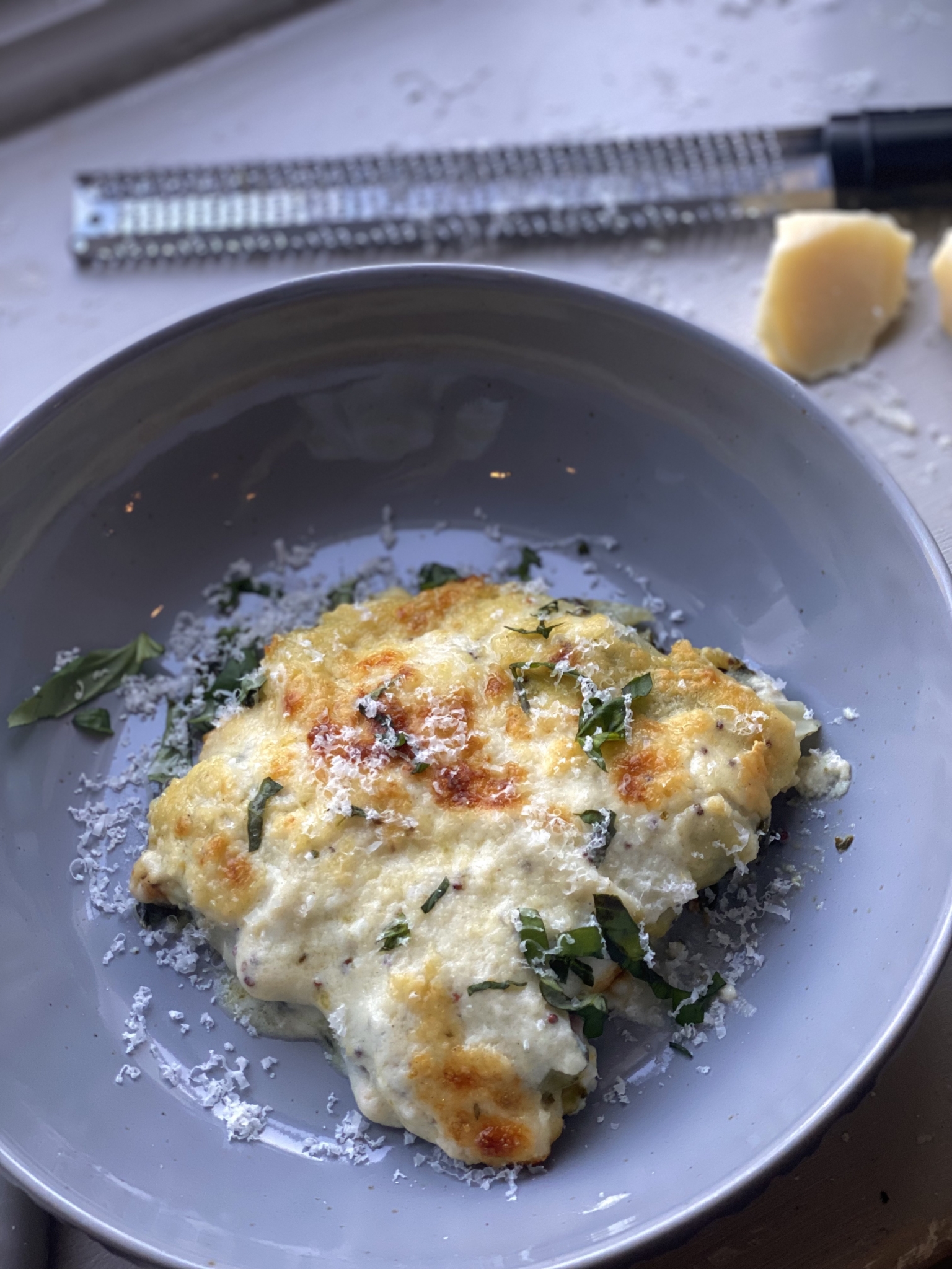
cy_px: 634
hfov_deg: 28.0
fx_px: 1907
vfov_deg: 36.8
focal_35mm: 52
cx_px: 476
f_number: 2
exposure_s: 1/122
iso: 80
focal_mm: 6
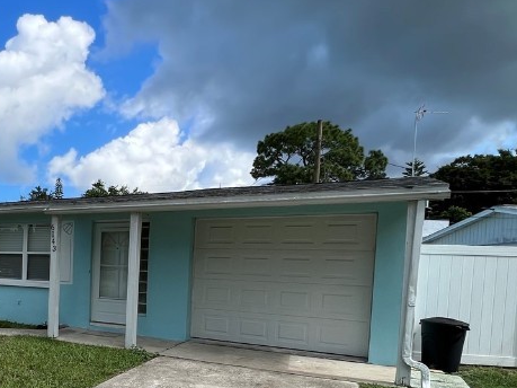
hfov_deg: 56.4
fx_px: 433
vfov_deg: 46.3
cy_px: 296
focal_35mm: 29
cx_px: 91
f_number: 1.8
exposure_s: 1/1220
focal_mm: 1.57
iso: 32
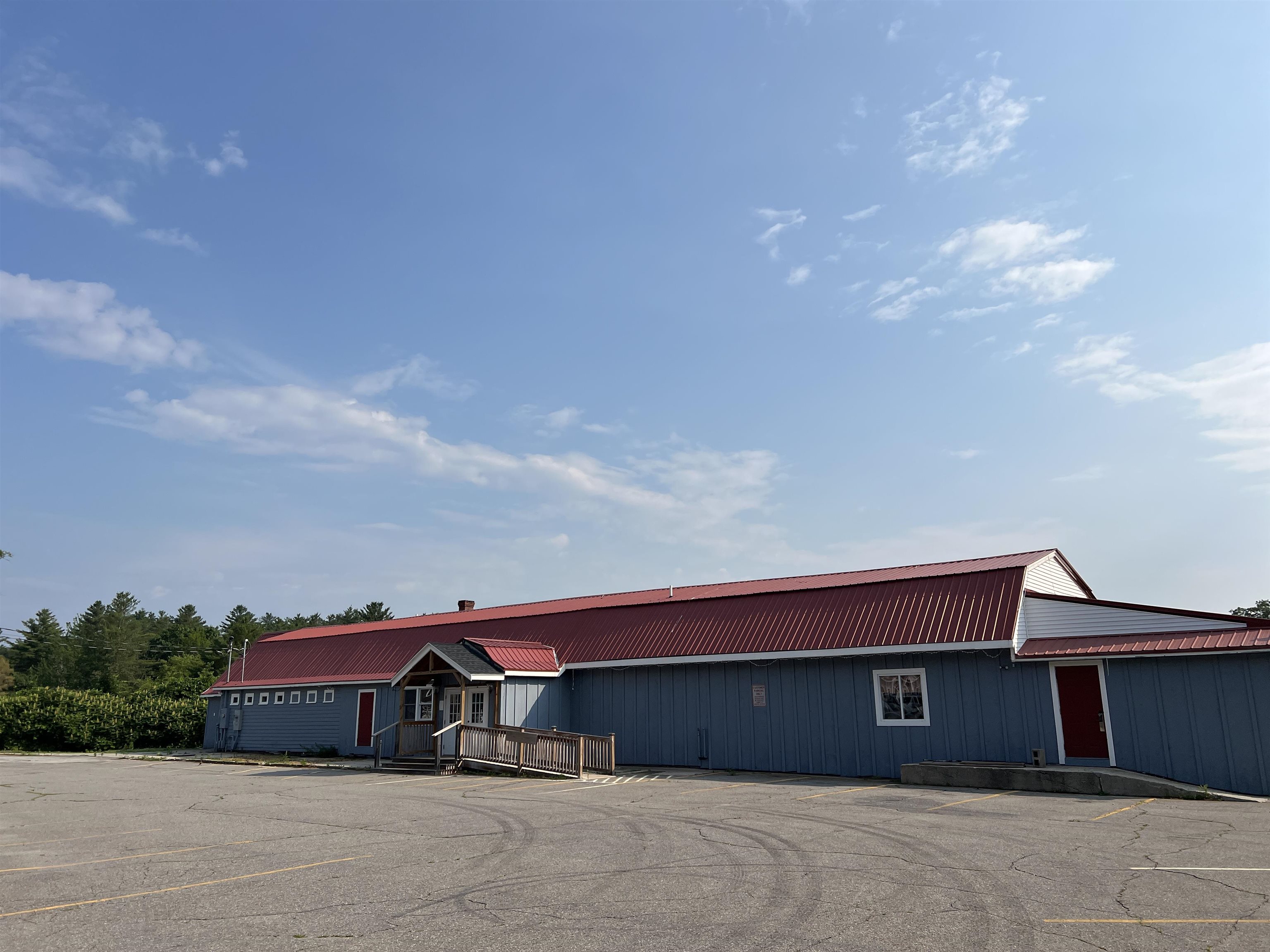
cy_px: 476
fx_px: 954
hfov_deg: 67.3
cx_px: 635
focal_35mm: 26
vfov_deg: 53.1
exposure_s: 1/7463
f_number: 1.5
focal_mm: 5.7
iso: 50
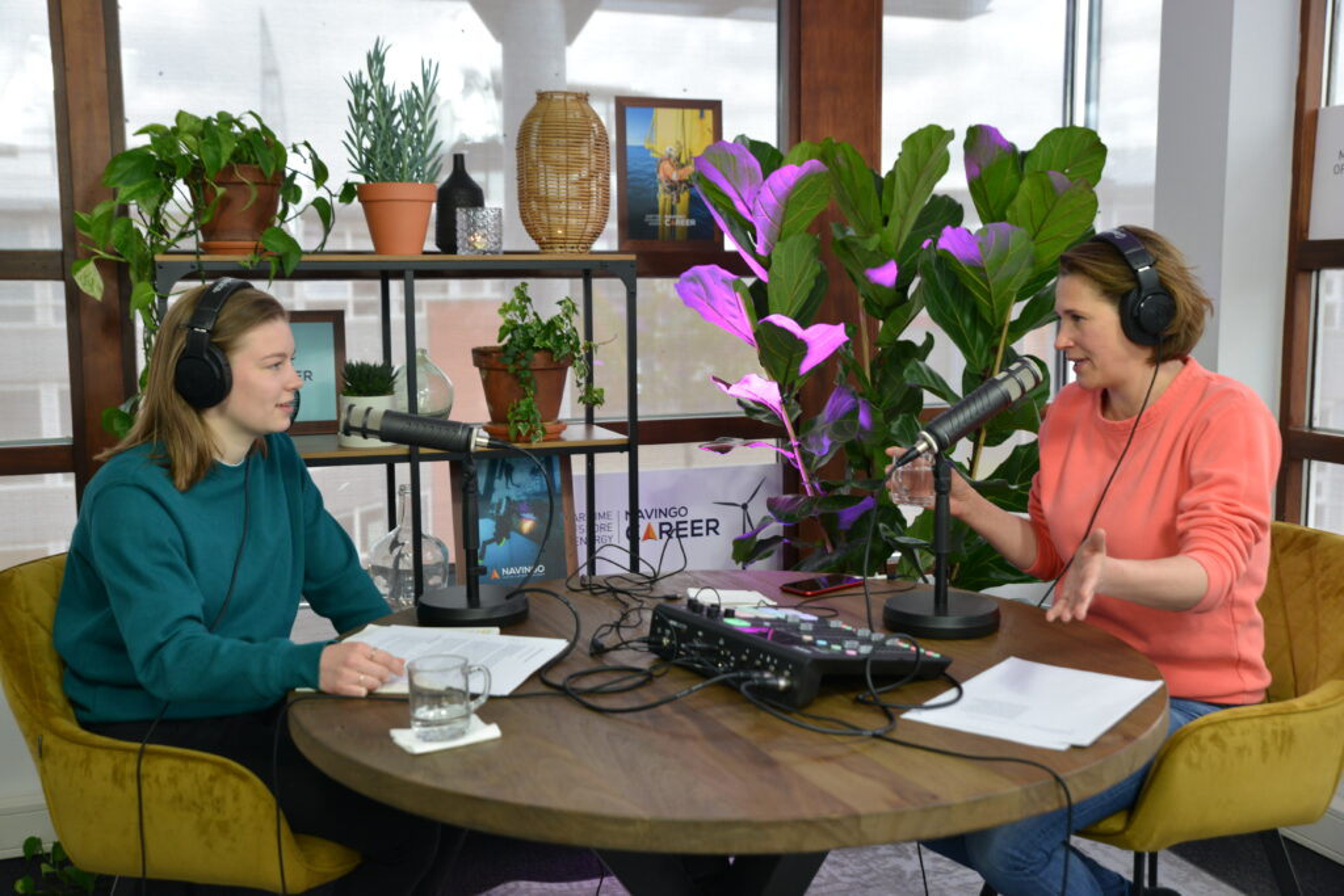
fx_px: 1419
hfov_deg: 50.7
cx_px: 672
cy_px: 448
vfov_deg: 35.1
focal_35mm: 38
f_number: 5.6
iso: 800
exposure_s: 1/80
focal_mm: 38
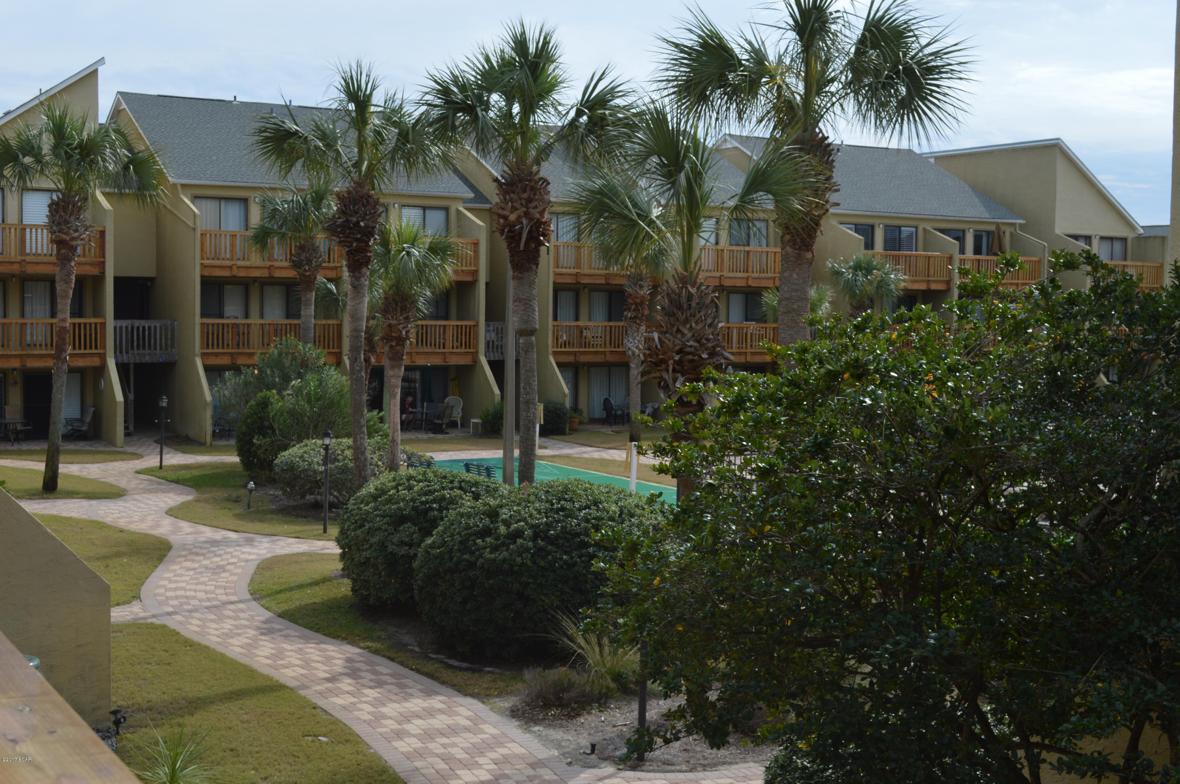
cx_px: 590
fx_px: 1474
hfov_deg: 43.6
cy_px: 392
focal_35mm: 45
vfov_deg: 29.8
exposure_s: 1/200
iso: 100
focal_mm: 30
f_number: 7.1
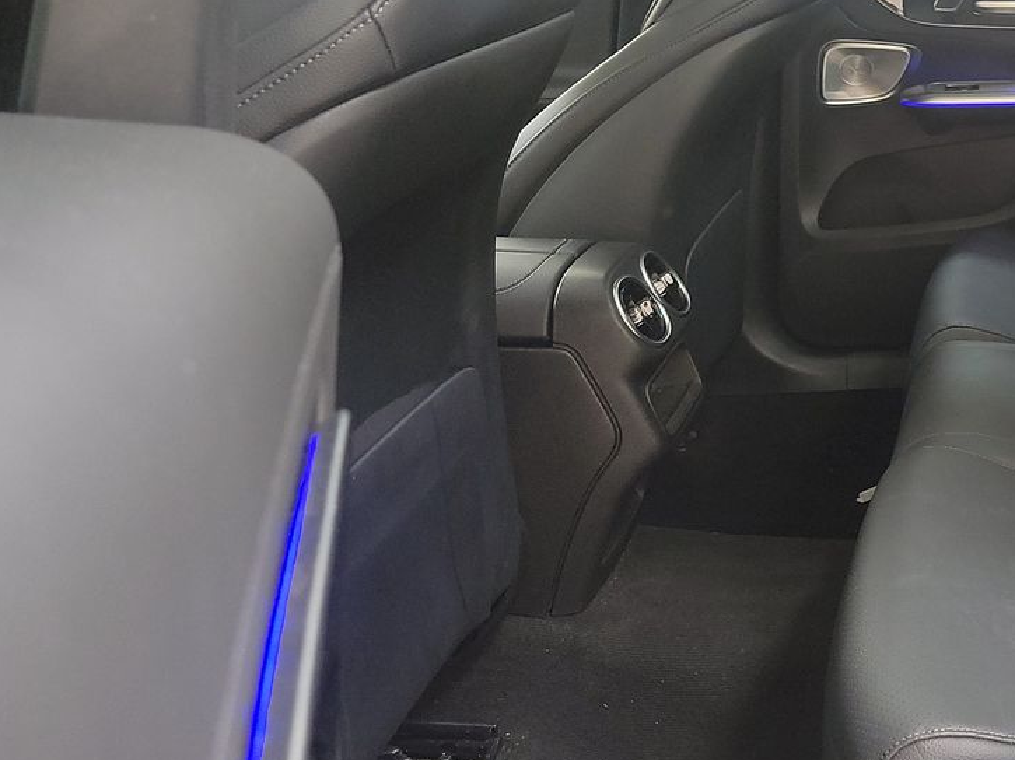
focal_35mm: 53
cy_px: 253
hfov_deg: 32.3
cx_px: 1091
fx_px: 1553
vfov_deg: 27.3
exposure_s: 1/59
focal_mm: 6.7
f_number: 1.8
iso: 429
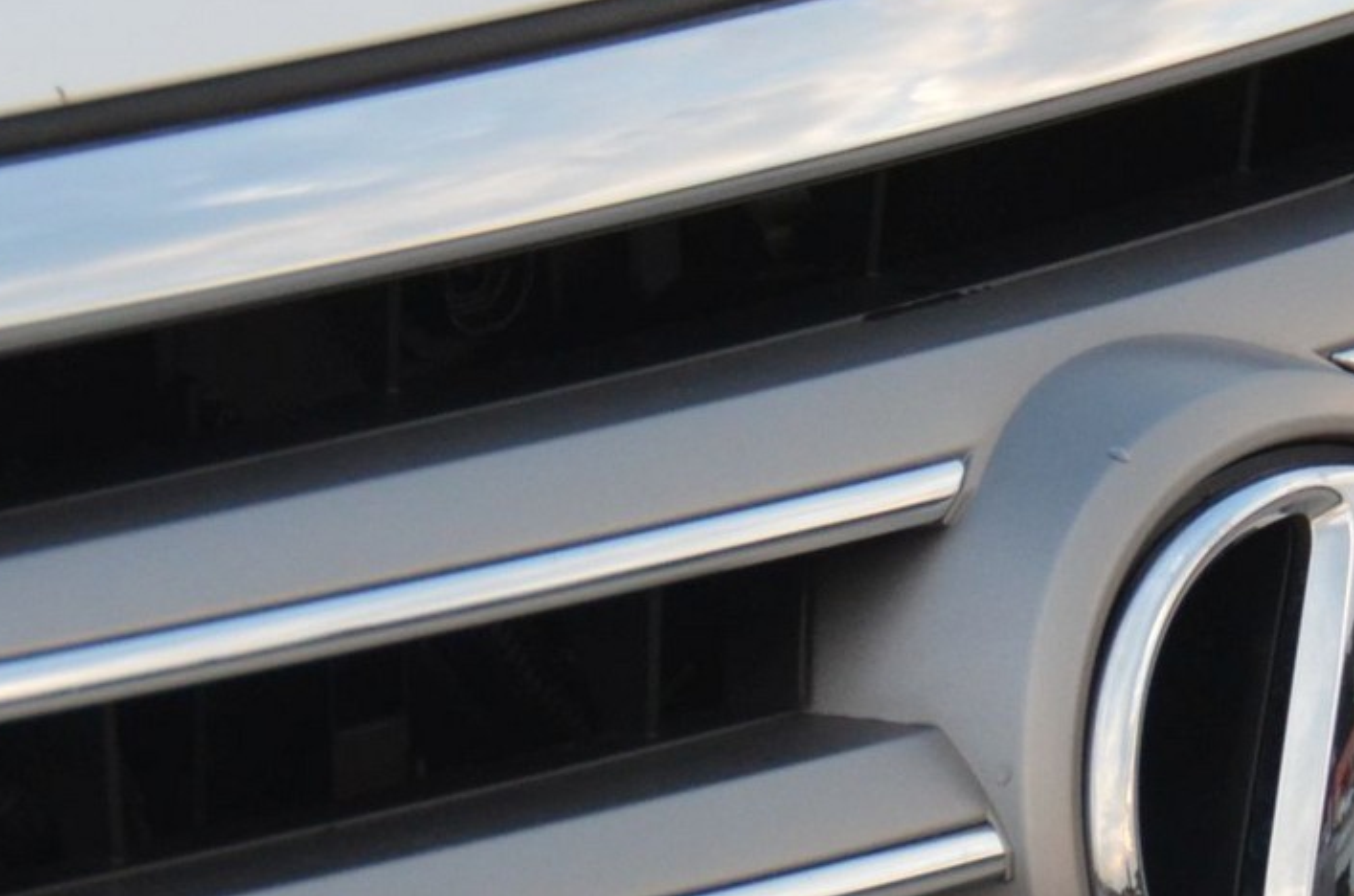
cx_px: 772
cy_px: 768
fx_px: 20894
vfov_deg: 2.5
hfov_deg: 3.7
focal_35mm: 557
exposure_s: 1/500
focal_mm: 105
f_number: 5.3
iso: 1100
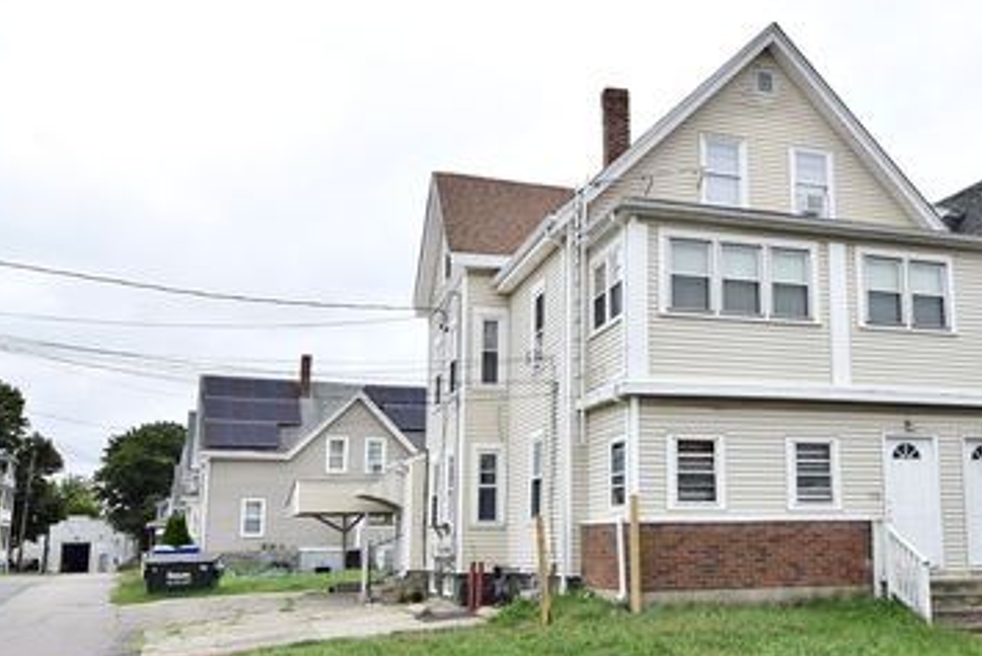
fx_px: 1037
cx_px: 658
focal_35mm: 38
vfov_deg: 35.1
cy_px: 350
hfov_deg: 49.7
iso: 200
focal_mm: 18
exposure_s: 1/320
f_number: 9
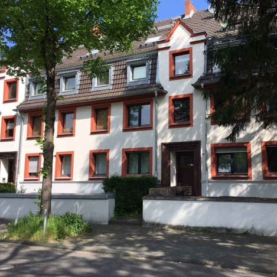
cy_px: 136
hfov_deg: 47.0
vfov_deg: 47.2
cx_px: 165
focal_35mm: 35
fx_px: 317
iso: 25
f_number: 2.2
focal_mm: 4.15
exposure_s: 1/769
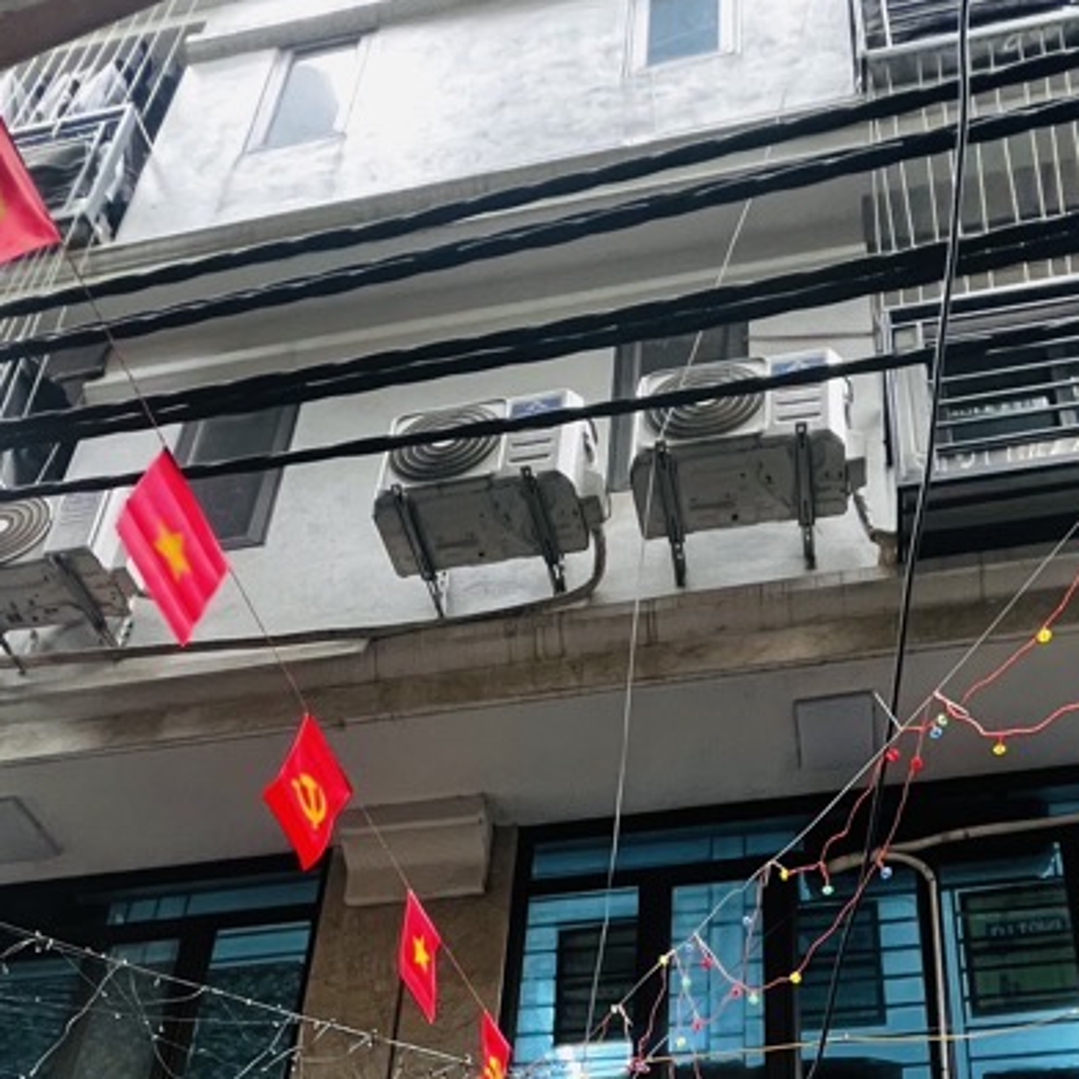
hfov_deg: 53.0
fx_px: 1058
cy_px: 1332
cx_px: 721
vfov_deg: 38.1
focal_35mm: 30
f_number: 1.8
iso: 400
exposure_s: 1/60
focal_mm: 1.57
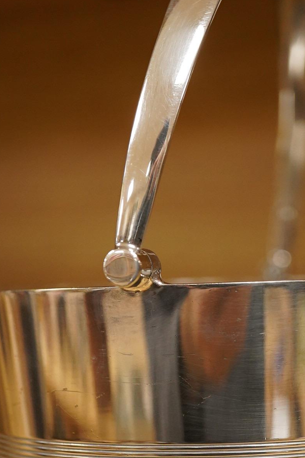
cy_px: 271
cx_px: 206
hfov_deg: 18.1
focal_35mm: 75
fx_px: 953
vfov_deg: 26.9
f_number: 5.6
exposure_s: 1/250
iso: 2500
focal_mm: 30
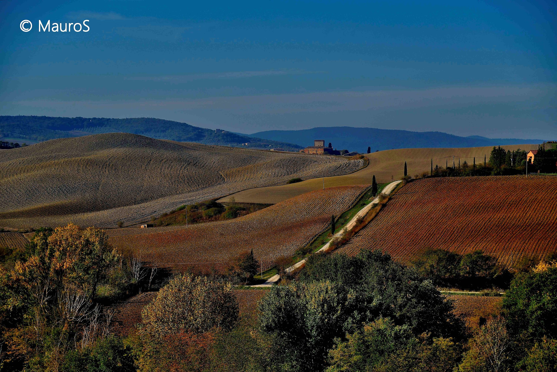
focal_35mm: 120
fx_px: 1857
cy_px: 186
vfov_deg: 11.4
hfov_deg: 17.1
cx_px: 278
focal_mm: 120
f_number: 5.6
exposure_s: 1/1250
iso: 200
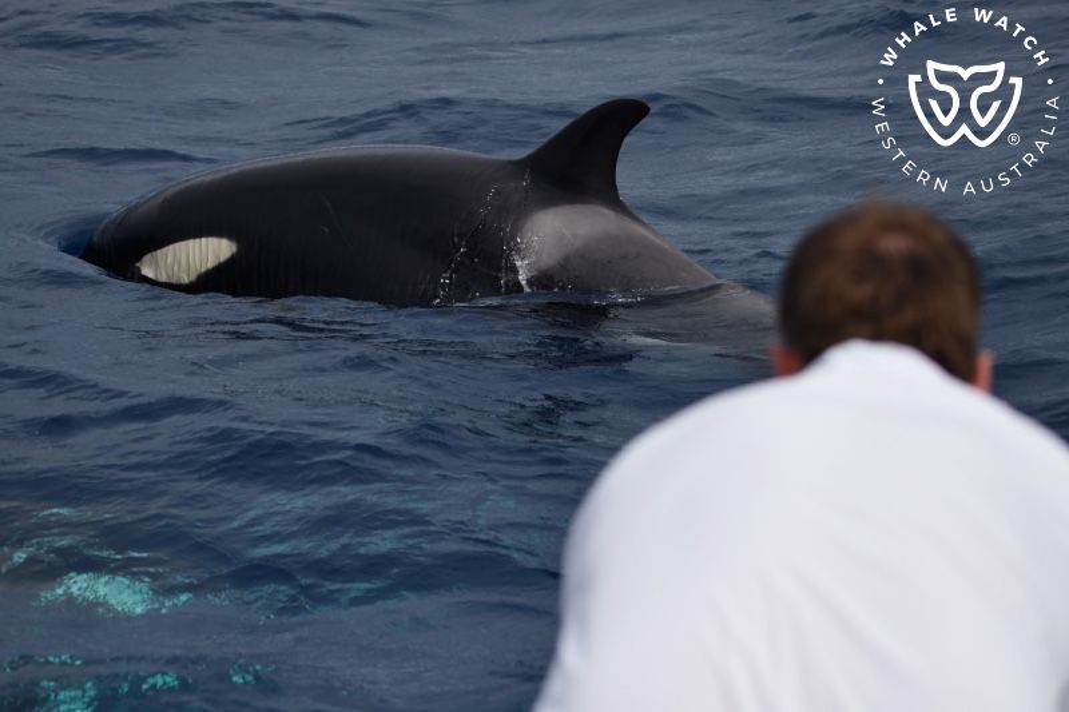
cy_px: 356
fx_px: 2909
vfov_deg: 14.0
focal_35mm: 98
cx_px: 534
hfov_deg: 20.8
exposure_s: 1/8000
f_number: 4.8
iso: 360
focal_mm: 98
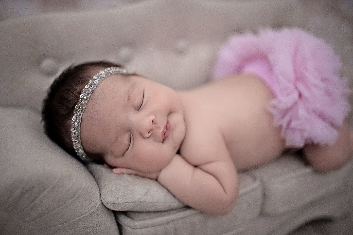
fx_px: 343
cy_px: 118
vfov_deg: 37.8
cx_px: 176
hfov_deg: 54.5
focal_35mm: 35
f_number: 1.4
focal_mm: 35
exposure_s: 1/125
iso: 200
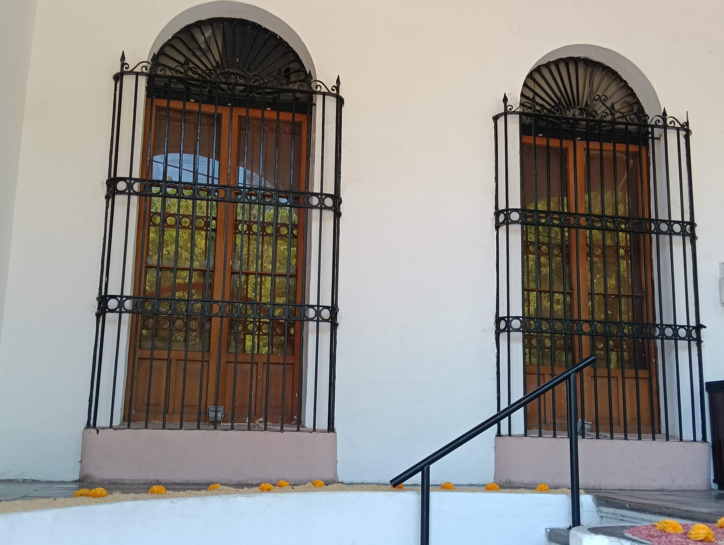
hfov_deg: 46.7
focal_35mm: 40
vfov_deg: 36.0
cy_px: 272
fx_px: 838
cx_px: 362
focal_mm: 3.98
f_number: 1.8
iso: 64
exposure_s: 1/50
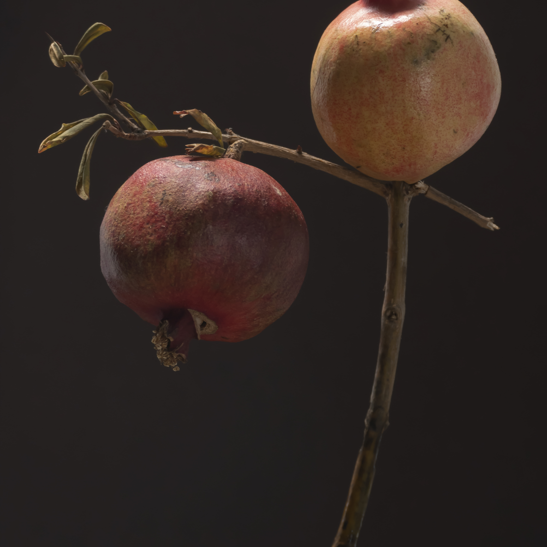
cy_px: 250
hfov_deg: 8.9
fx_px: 3504
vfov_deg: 8.9
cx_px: 274
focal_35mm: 196
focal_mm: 56.08
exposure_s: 1/100
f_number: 3.9
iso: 250
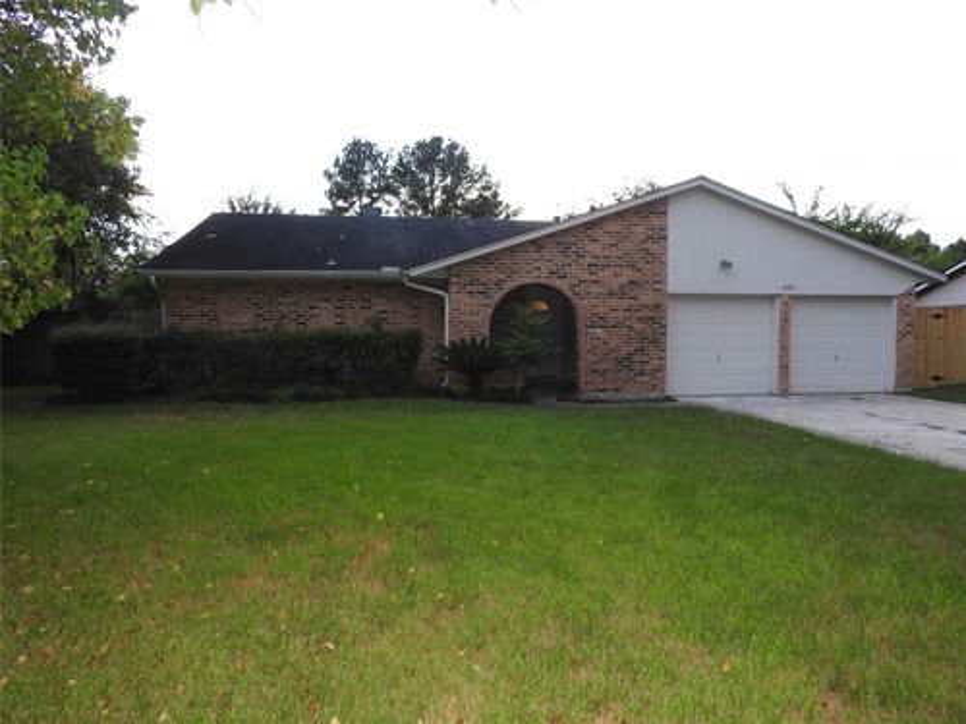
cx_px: 483
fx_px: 670
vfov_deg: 56.8
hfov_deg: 71.6
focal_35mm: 24
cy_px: 362
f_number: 3.3
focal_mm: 4.3
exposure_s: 1/30
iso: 180
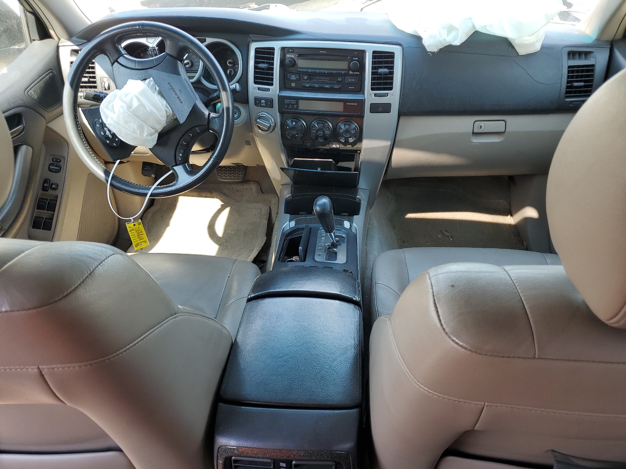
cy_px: 234
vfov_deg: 53.1
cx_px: 313
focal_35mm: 26
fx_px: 470
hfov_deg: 67.3
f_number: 1.5
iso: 50
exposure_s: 1/179
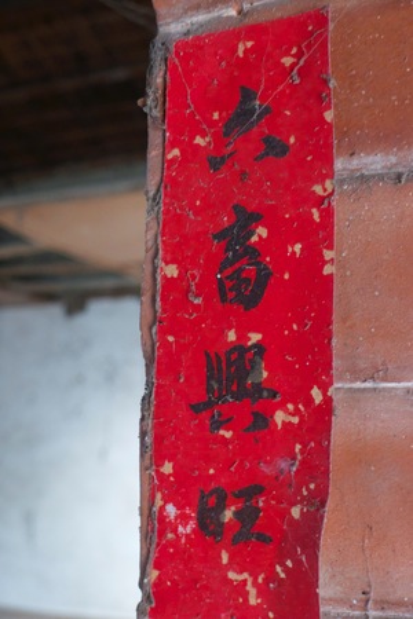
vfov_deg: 39.6
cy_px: 310
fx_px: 860
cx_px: 206
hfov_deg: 27.0
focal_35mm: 50
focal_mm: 10.7
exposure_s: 1/10
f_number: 2.8
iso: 400
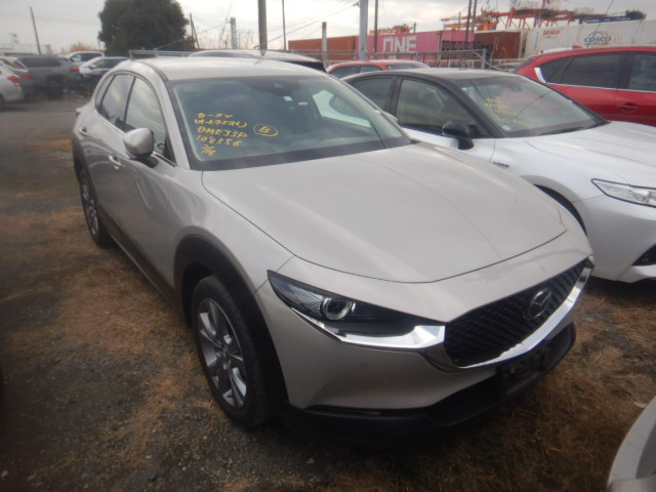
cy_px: 246
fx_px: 455
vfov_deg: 56.8
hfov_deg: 71.6
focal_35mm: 24
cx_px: 328
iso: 125
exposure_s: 1/400
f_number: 2.8
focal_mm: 4.3
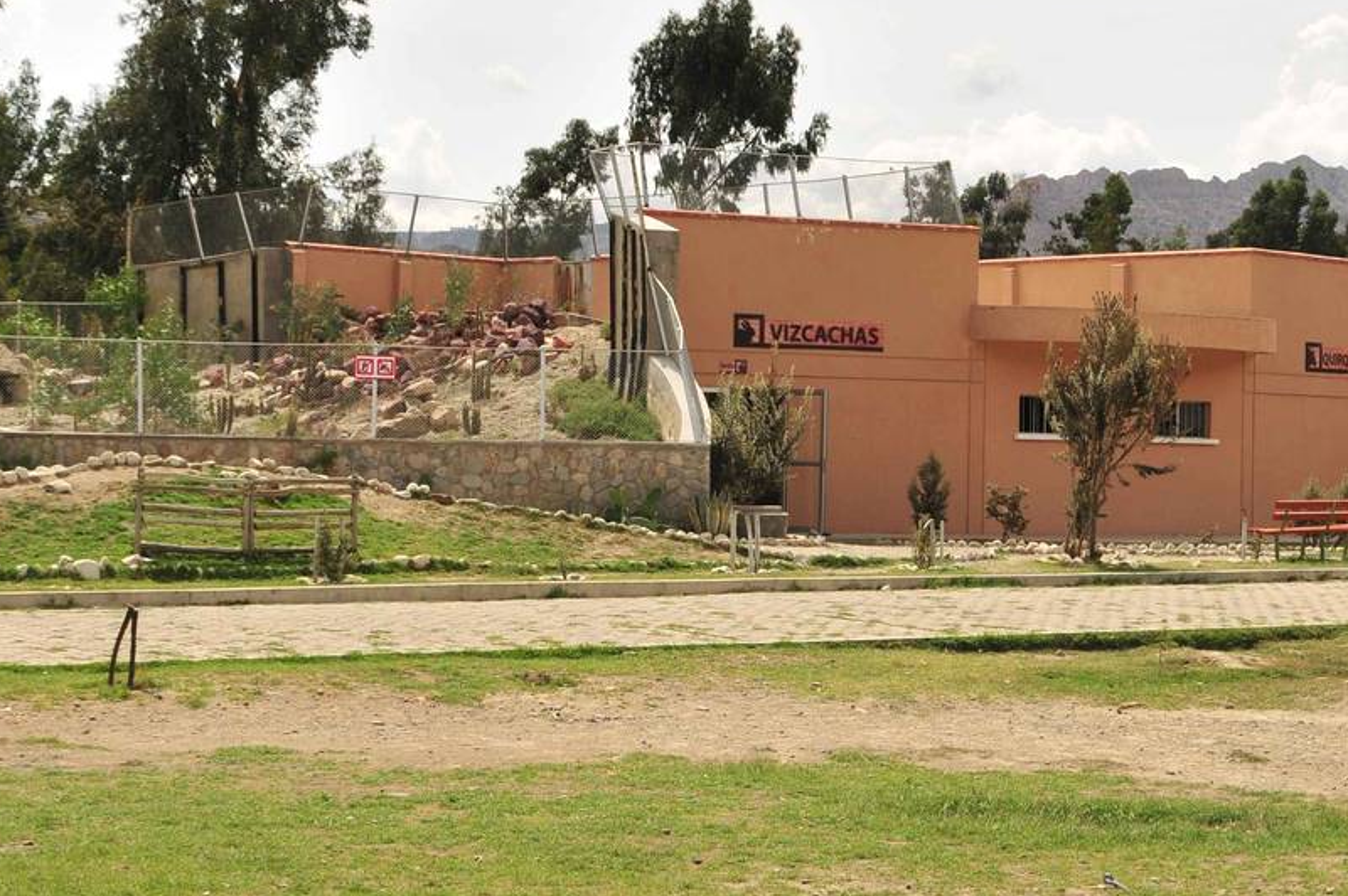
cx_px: 809
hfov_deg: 23.4
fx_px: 3255
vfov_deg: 15.6
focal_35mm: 87
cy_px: 284
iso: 200
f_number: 9
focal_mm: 29
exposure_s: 1/640
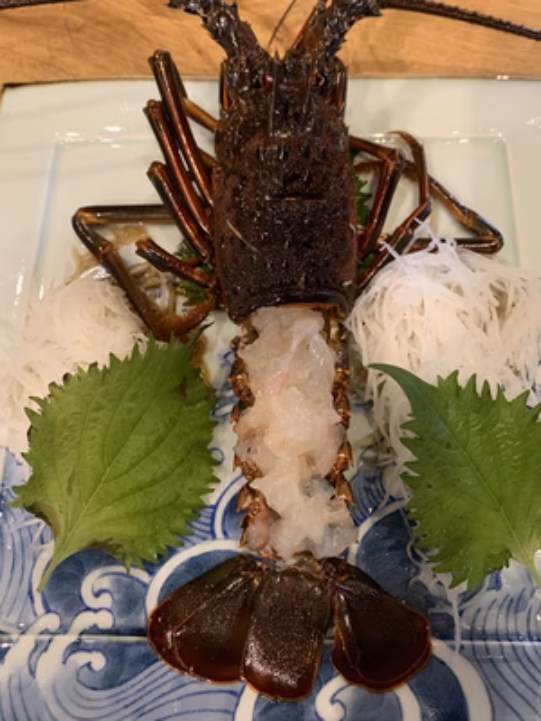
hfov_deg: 53.1
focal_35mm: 26
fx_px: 542
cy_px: 360
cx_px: 270
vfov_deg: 67.3
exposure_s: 1/56
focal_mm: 4.25
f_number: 1.8
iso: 400
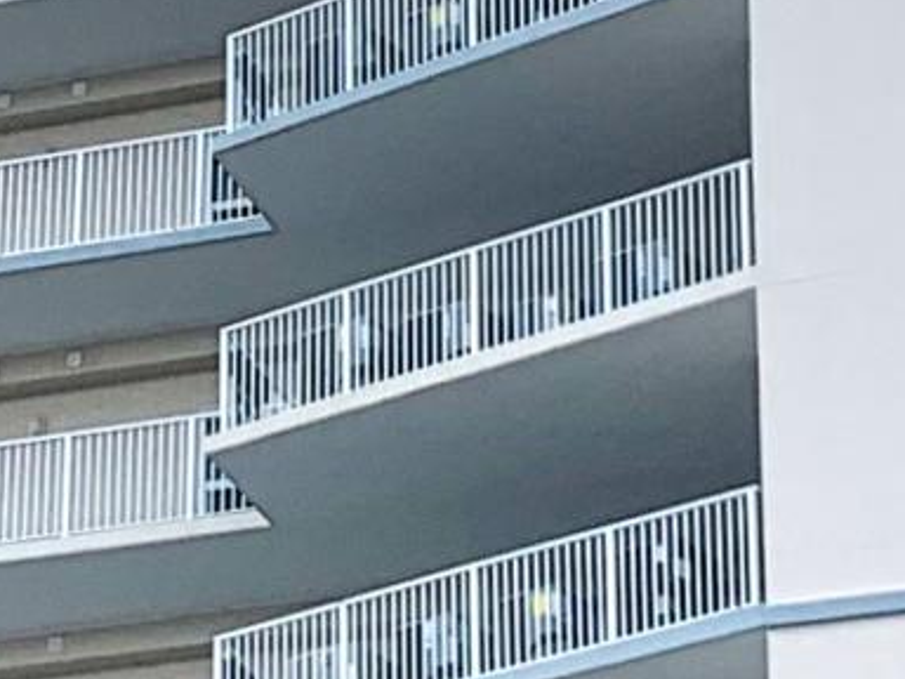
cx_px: -134
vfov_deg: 7.3
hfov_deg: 9.6
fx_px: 5307
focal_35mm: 203
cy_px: 184
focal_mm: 4.25
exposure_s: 1/991
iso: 25
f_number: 1.8
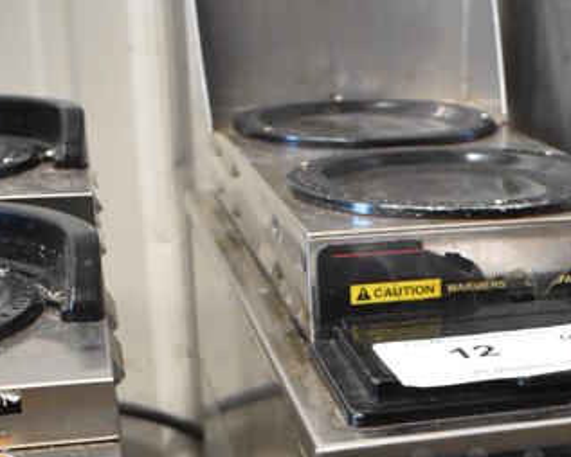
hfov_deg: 25.1
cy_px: 532
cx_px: 533
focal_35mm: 73
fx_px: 1234
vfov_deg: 19.9
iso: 3200
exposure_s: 1/125
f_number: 3.5
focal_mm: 18
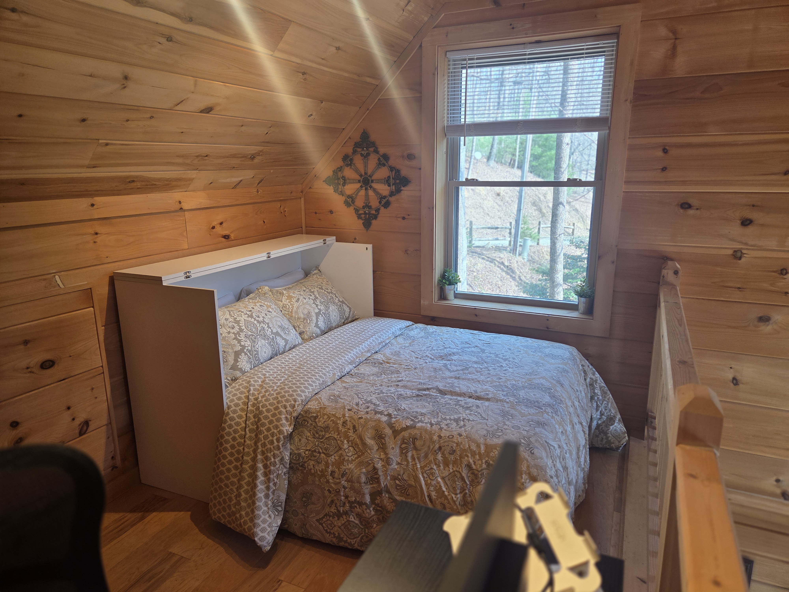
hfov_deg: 73.9
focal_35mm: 23
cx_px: 394
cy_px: 296
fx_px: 524
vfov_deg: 58.9
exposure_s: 1/120
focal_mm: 5.4
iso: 80
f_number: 1.8
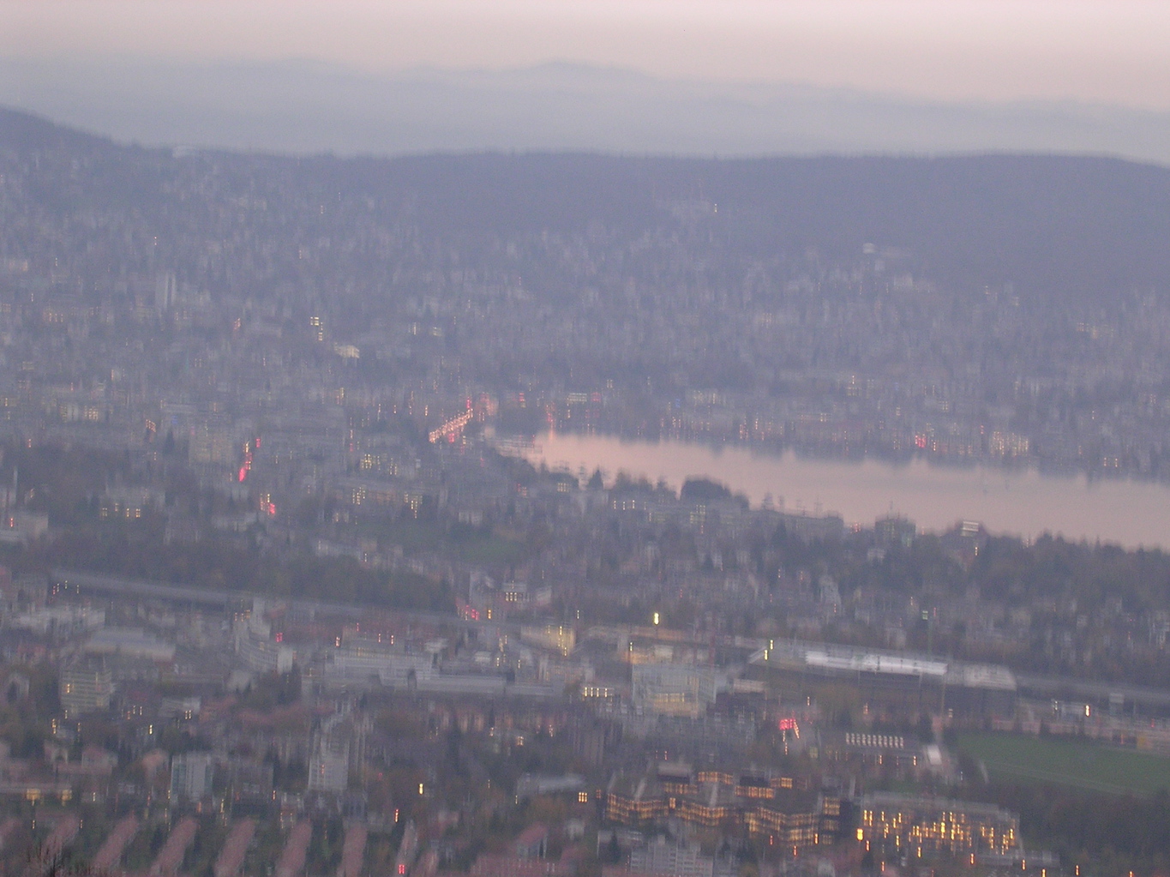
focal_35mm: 110
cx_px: 585
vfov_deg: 13.5
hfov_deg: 17.9
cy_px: 438
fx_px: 3717
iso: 164
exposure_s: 1/2.9
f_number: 4.8
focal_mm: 16.7
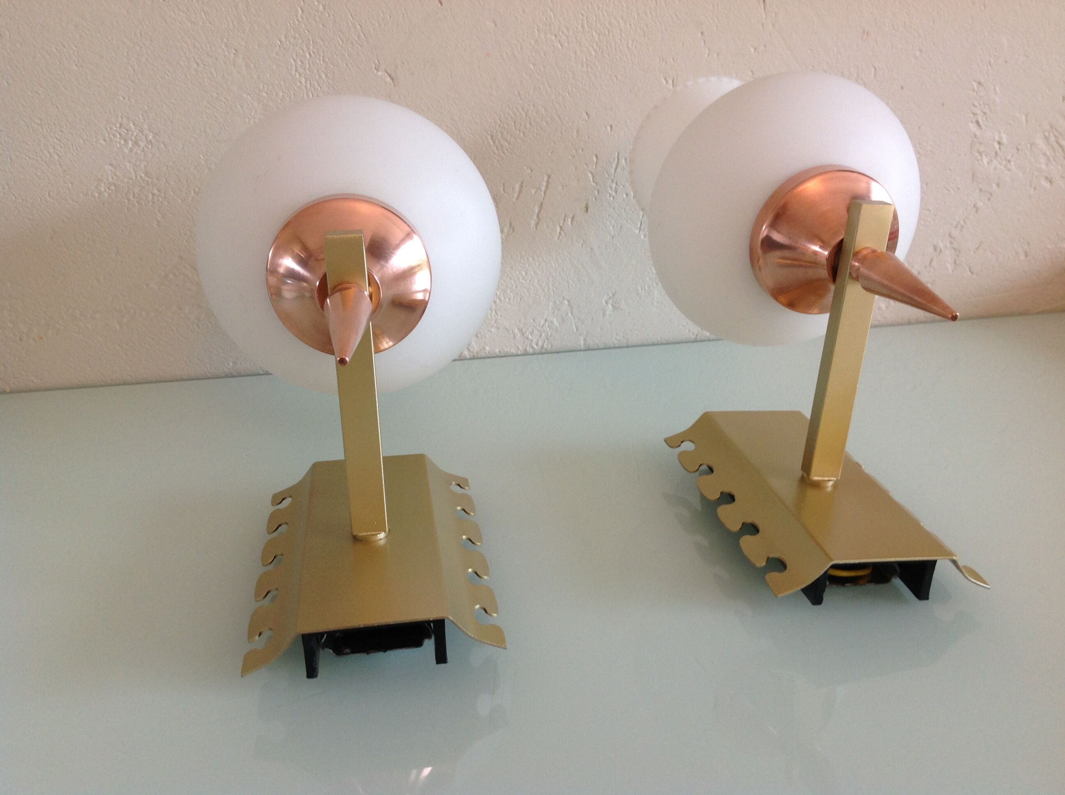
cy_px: 398
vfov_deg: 40.6
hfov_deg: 52.7
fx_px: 1075
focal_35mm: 35
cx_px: 532
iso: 64
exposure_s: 1/15
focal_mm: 4.28
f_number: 2.4
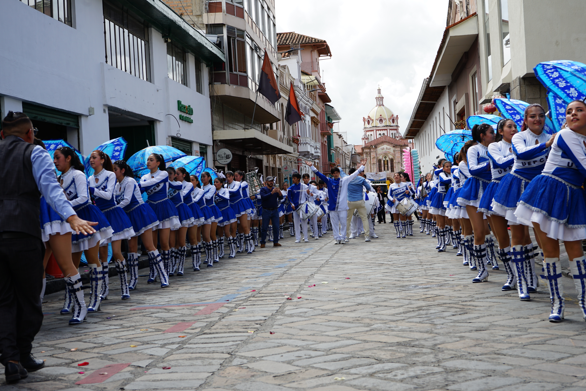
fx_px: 911
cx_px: 293
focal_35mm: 56
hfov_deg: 35.6
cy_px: 196
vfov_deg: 24.2
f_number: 10
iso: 100
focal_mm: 56
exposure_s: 1/125
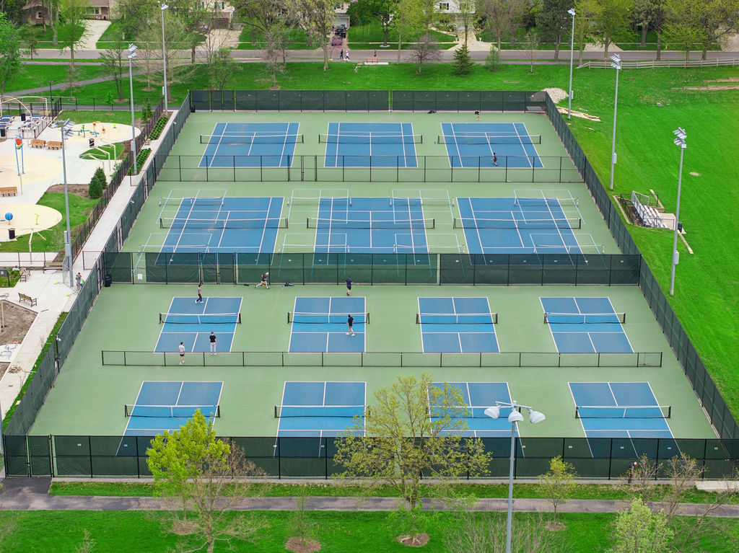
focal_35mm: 70
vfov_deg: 21.0
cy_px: 276
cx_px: 370
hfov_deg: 27.8
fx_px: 1494
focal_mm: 19.4
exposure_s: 1/240
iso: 100
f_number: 2.8
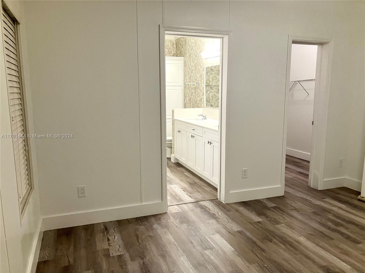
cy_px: 136
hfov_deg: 63.4
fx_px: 295
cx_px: 182
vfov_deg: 49.7
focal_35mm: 28
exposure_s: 1/60
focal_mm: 3.99
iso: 200
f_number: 1.8
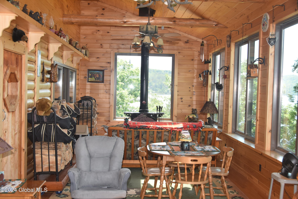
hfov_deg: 46.4
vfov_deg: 31.9
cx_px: 149
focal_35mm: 42
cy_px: 100
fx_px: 348
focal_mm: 28
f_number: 5.6
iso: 800
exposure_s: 1/125
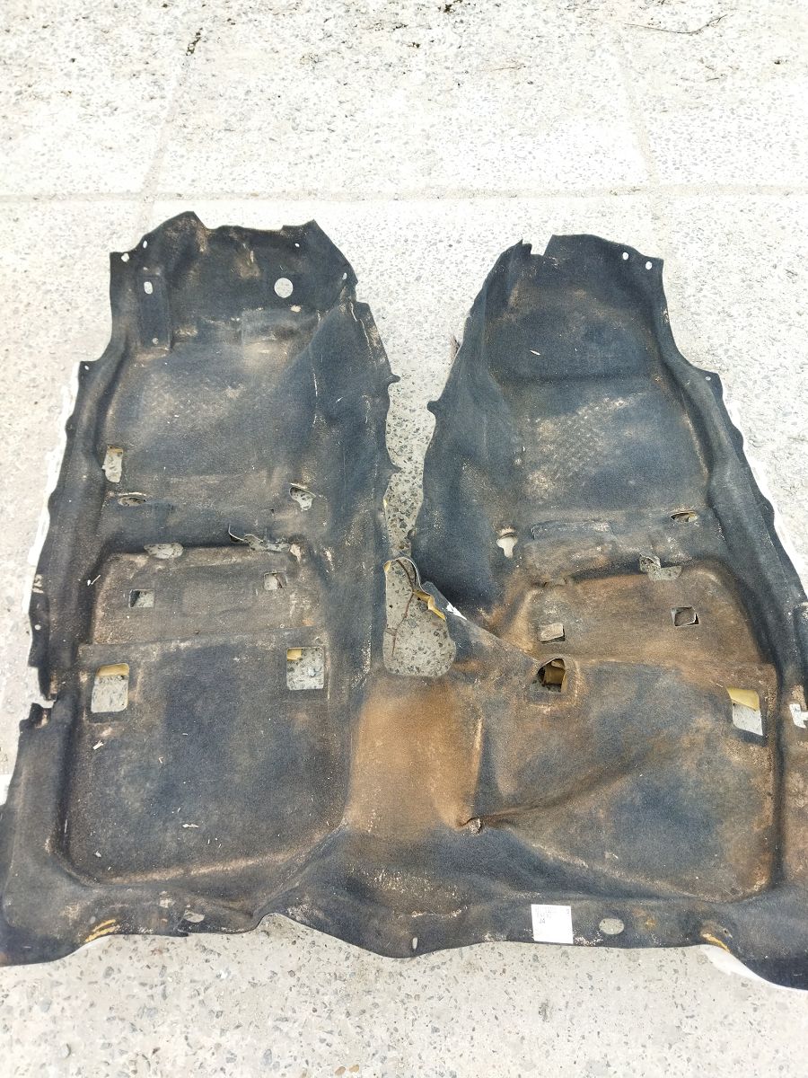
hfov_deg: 51.4
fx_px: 840
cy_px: 539
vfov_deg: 65.3
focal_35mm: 27
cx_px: 404
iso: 100
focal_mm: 4.71
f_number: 1.79
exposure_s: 1/341
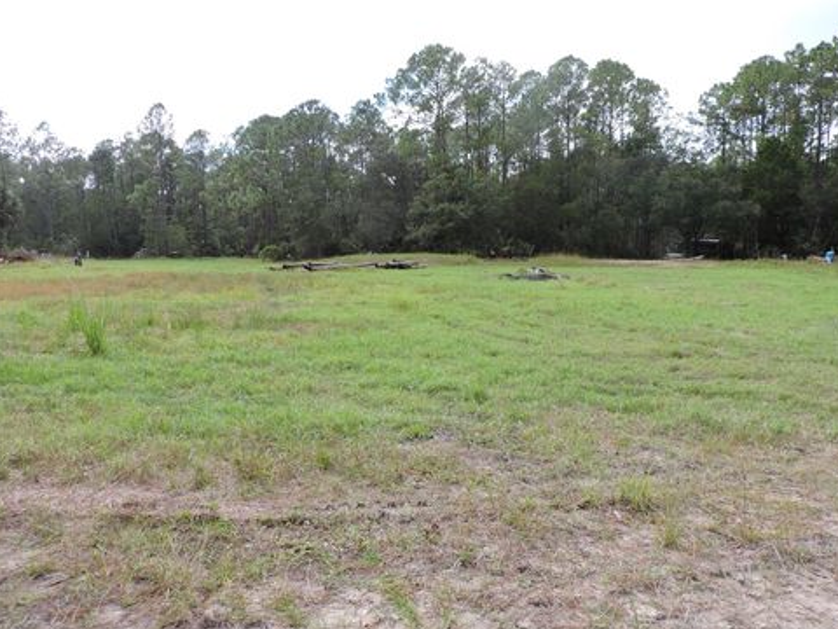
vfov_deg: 54.9
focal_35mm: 25
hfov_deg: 69.4
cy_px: 321
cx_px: 431
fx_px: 605
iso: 100
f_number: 3
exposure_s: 1/320
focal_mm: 4.3
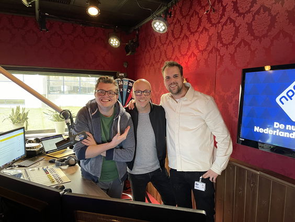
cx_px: 148
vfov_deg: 53.1
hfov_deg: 67.3
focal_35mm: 26
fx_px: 222
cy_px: 111
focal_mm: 5.1
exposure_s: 1/25
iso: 640
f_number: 1.6
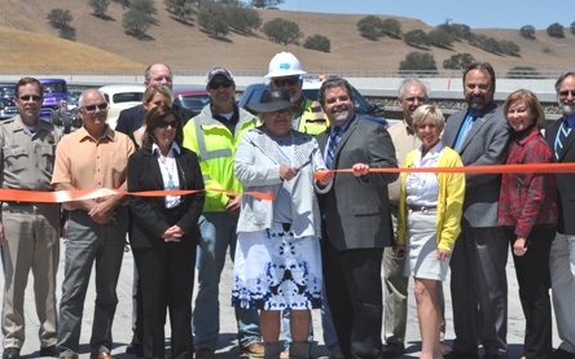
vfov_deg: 12.1
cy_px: 184
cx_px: 289
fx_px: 1692
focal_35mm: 108
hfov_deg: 19.3
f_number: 11
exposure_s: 1/500
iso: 200
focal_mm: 70
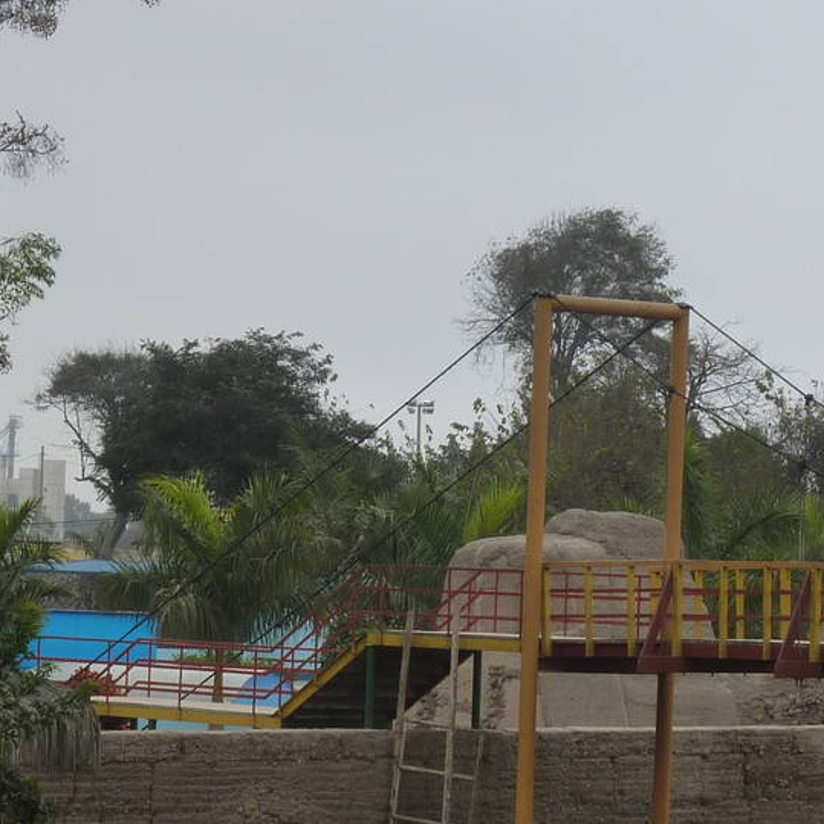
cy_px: 485
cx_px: 485
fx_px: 5090
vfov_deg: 9.3
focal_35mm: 189
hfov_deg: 9.3
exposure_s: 1/250
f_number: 4.1
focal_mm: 11.9
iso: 125
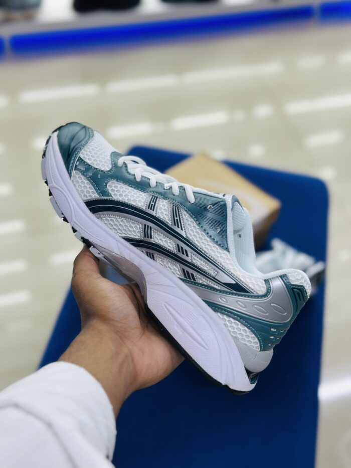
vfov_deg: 39.7
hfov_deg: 30.3
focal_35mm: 48
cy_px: 234
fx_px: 649
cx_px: 176
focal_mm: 6.86
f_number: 1.78
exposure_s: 1/130
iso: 64
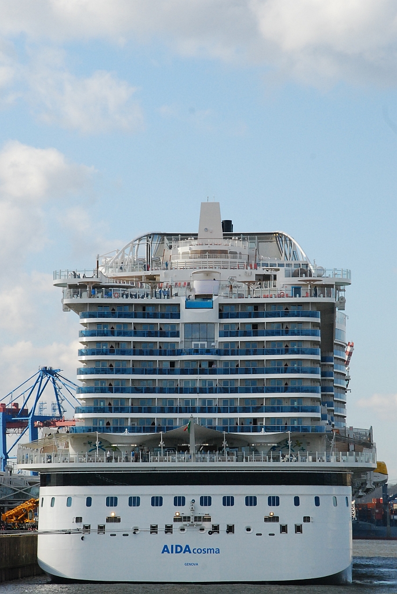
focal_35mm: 142
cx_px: 198
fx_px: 2351
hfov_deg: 9.7
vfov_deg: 14.4
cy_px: 297
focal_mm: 95
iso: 800
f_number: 11
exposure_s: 1/640
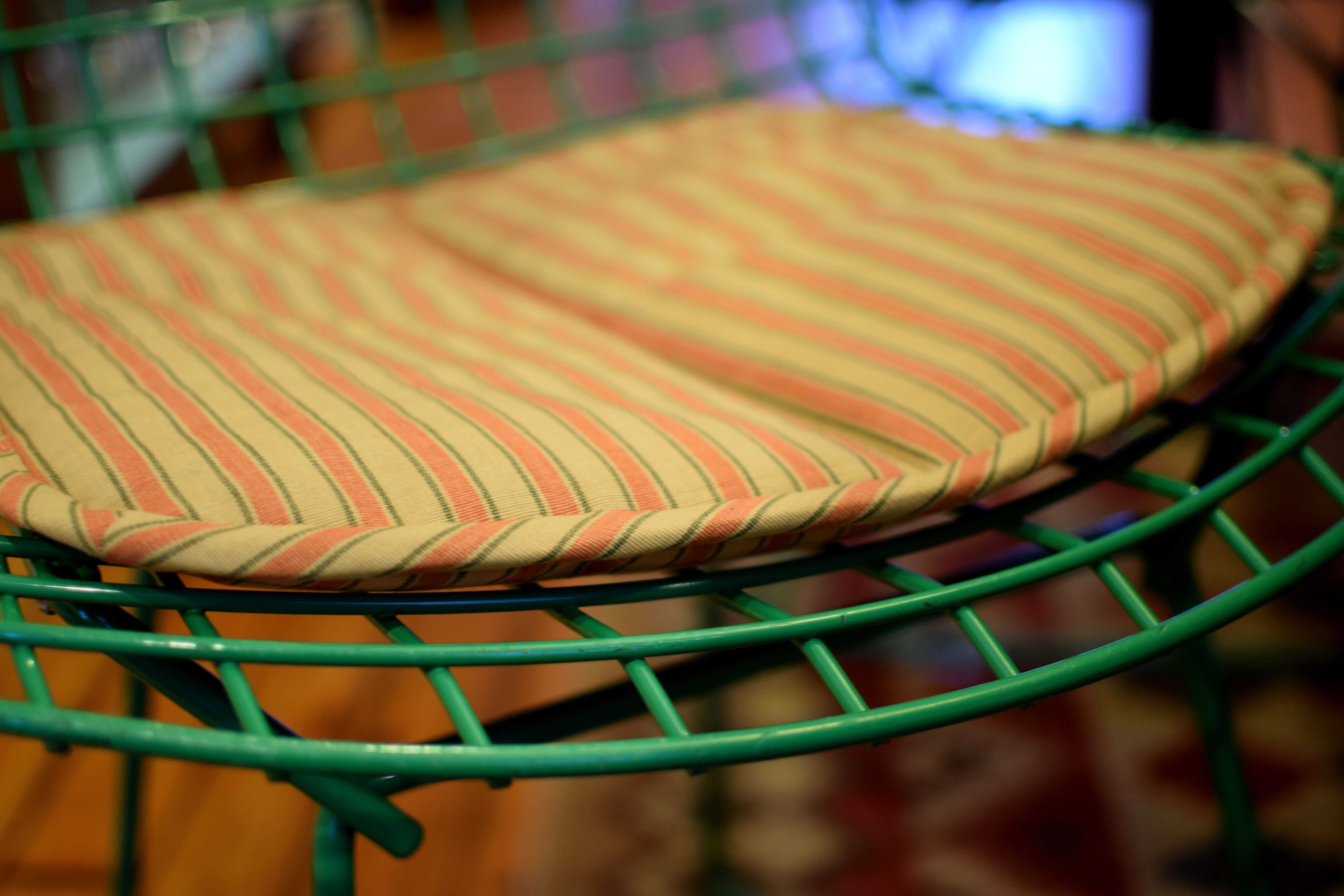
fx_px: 1960
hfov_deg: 37.9
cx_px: 672
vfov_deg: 25.8
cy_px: 448
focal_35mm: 52
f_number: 1.8
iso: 400
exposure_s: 1/25
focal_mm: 35
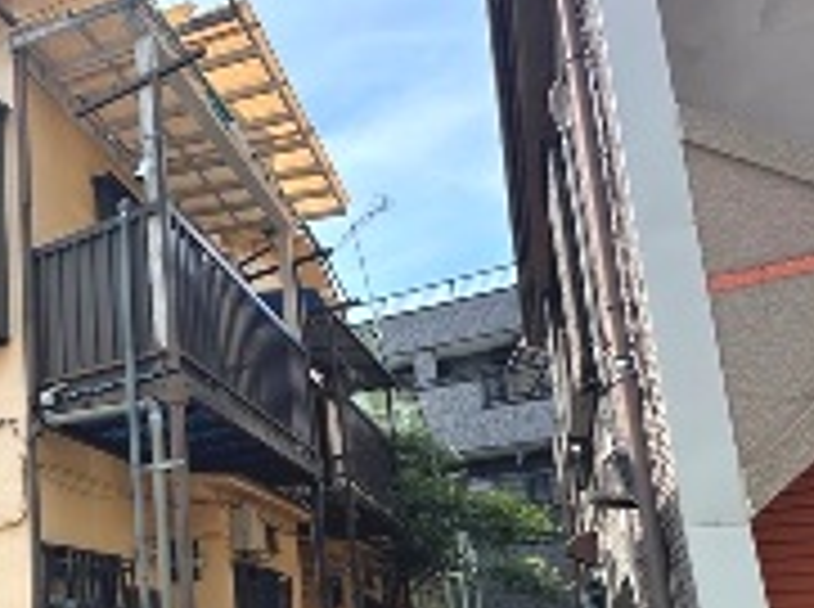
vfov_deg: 42.2
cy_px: 527
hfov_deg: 46.6
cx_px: -36
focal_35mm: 31
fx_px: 728
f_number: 2.2
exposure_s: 1/1147
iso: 50
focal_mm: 2.22
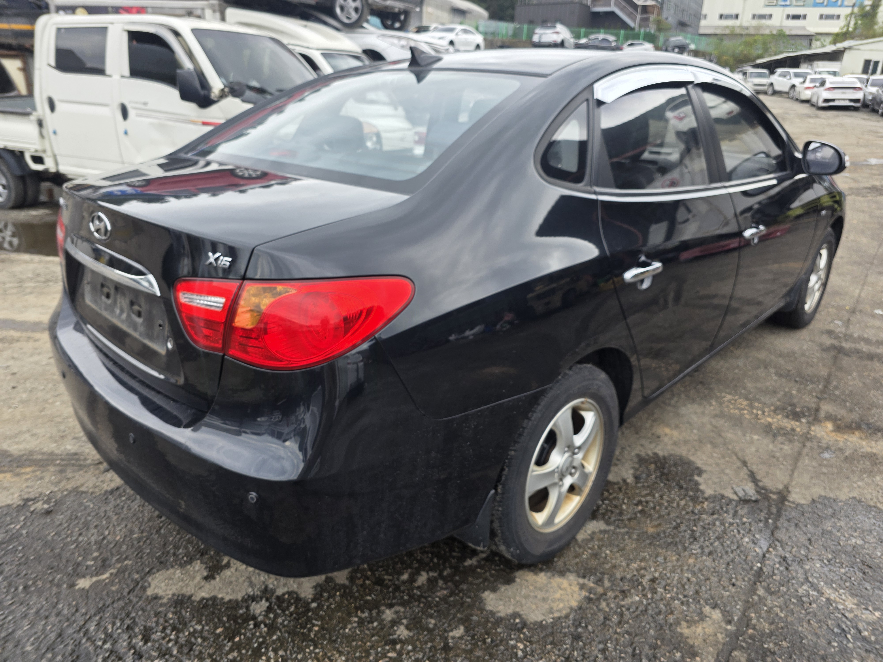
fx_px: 587
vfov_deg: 58.9
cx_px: 442
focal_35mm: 23
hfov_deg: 73.9
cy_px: 331
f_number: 1.7
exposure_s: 1/180
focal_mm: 6.3
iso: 40
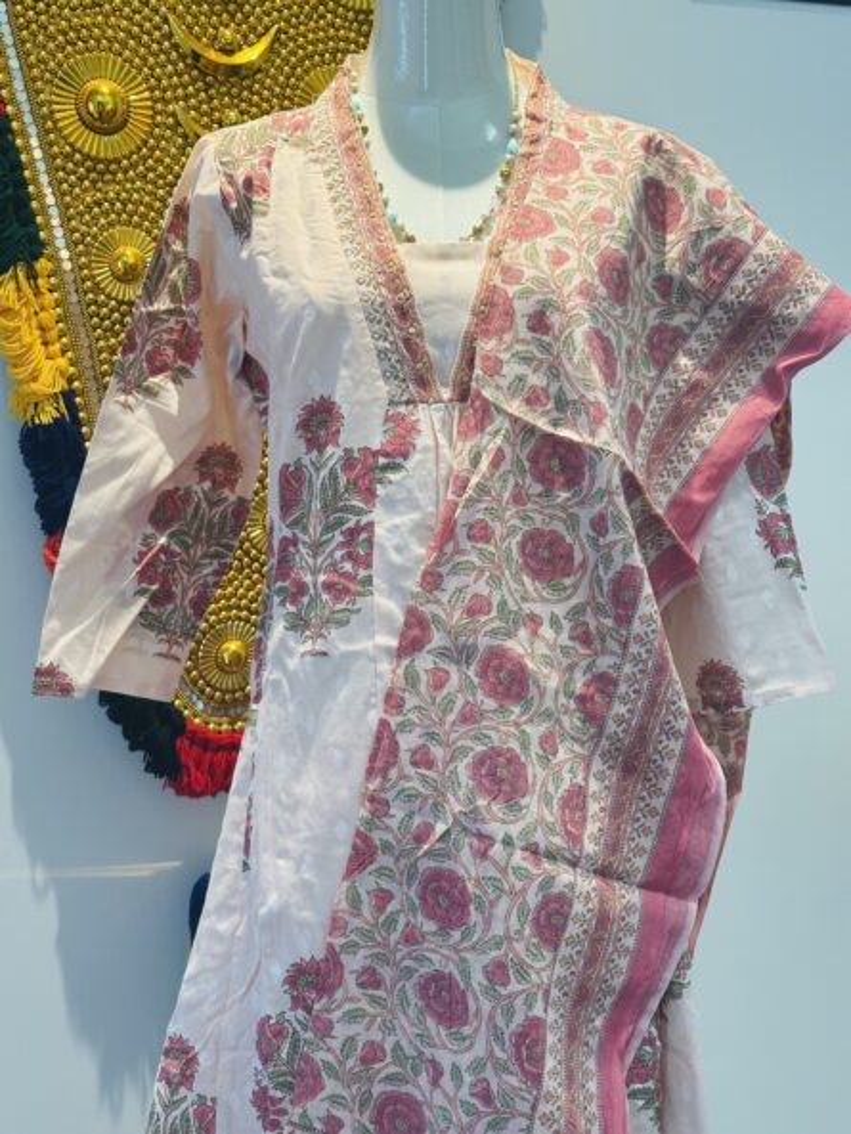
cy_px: 567
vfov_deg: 39.6
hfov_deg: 30.3
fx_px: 1573
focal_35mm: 48
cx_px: 426
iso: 125
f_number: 1.78
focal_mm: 6.86
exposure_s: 1/60
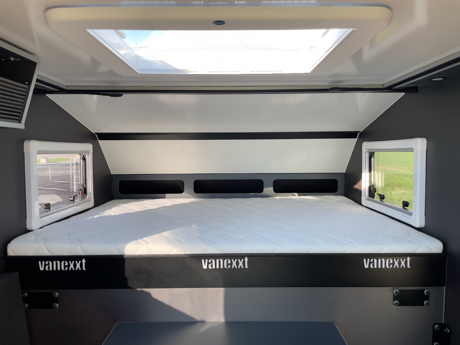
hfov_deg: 67.3
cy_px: 172
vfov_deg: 53.1
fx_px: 346
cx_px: 230
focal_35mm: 26
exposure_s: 1/121
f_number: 1.6
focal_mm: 4.2
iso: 50
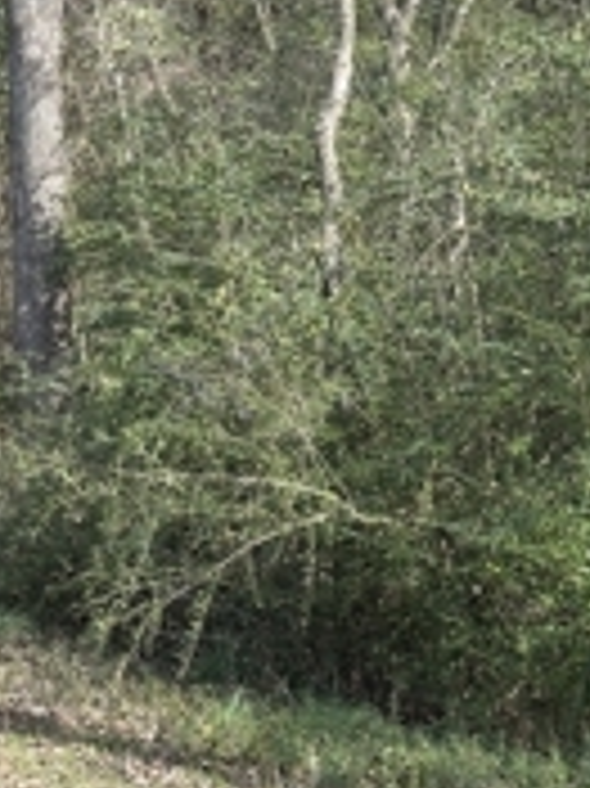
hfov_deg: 12.9
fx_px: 2503
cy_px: 212
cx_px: -216
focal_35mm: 110
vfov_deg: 17.8
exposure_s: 1/773
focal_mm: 6.86
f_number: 1.78
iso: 64
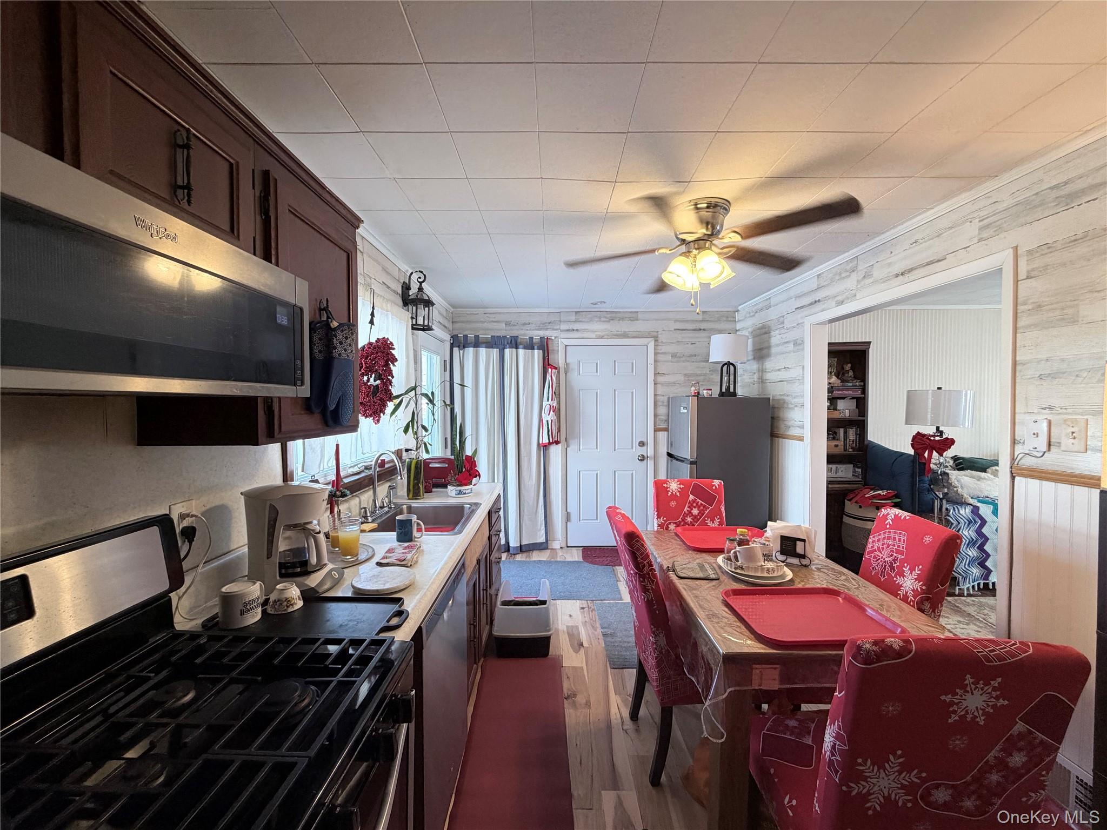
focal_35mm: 14
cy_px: 415
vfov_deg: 85.7
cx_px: 554
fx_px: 448
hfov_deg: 102.1
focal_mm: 2.22
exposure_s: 1/60
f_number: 2.2
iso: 200
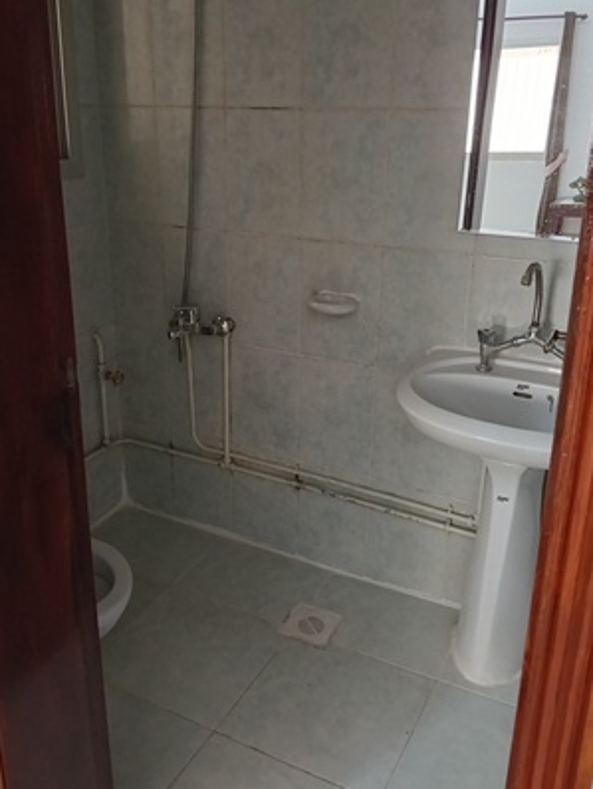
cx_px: 273
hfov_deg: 45.4
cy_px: 344
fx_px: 707
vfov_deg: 58.1
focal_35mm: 31
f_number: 1.8
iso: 1000
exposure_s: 1/25
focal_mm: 3.98
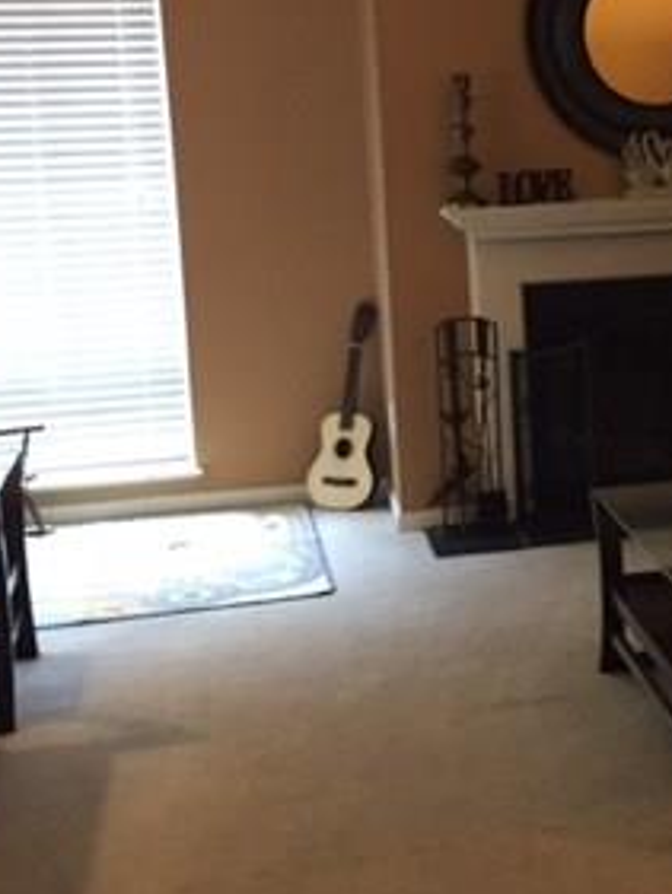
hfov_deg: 21.0
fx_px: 1707
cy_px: 296
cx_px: 771
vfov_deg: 29.2
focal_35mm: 66
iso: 250
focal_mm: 4.15
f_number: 2.2
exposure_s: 1/20
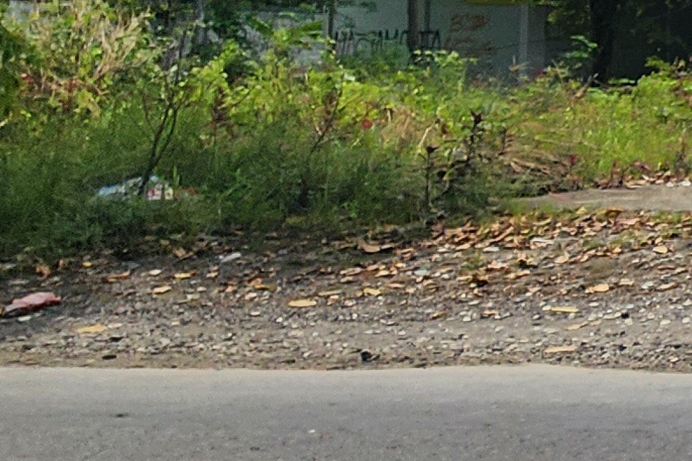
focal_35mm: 68
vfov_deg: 19.4
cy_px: -3
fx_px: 1307
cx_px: 1609
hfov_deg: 15.9
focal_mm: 2.2
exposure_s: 1/1700
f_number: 2.2
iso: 50
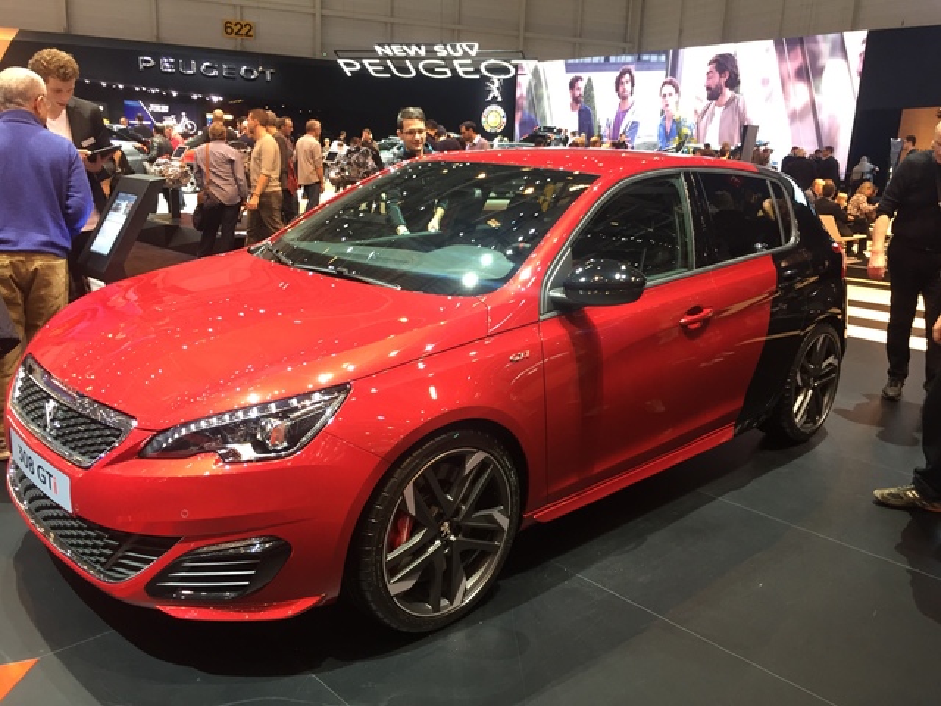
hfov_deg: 61.7
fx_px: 788
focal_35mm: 29
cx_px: 470
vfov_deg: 48.2
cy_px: 353
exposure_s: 1/33
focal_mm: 4.15
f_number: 2.2
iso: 125
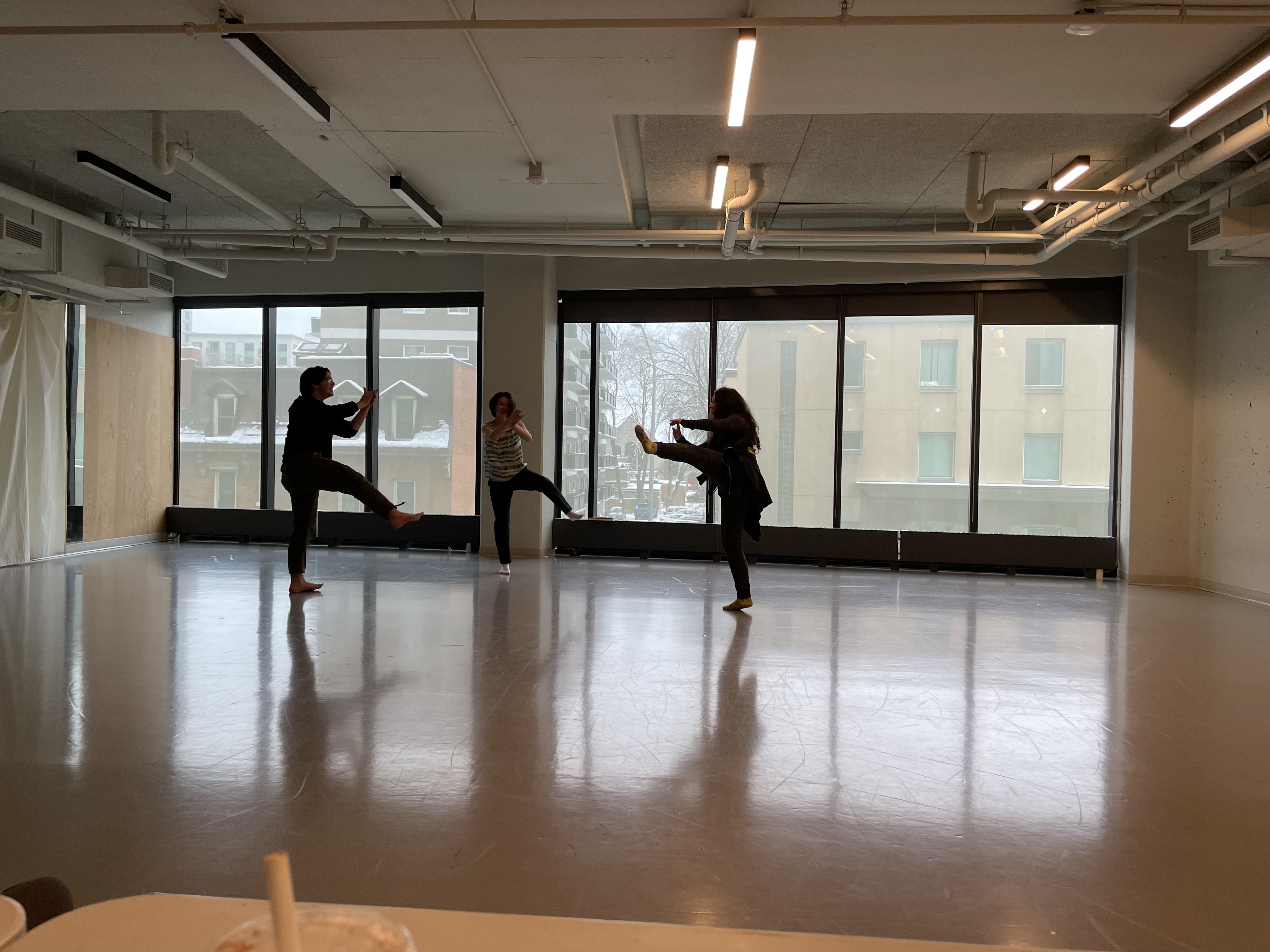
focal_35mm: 26
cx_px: 635
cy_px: 476
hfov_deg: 67.3
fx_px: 954
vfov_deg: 53.1
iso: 80
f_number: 1.6
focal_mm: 4.2
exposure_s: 1/120
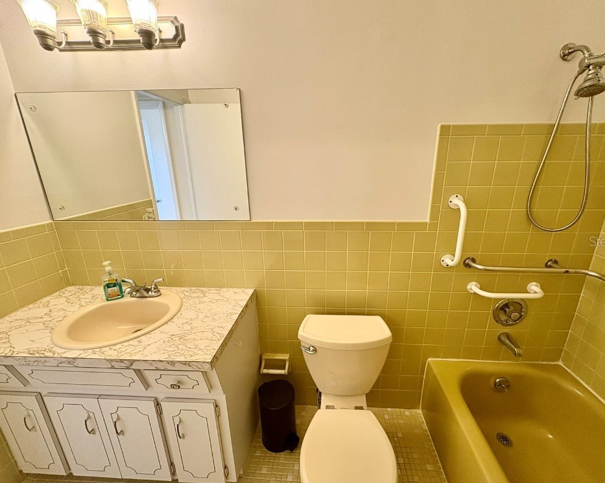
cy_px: 241
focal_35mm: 15
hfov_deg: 96.7
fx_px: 269
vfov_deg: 84.0
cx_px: 318
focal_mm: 2.22
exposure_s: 1/60
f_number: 2.2
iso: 125
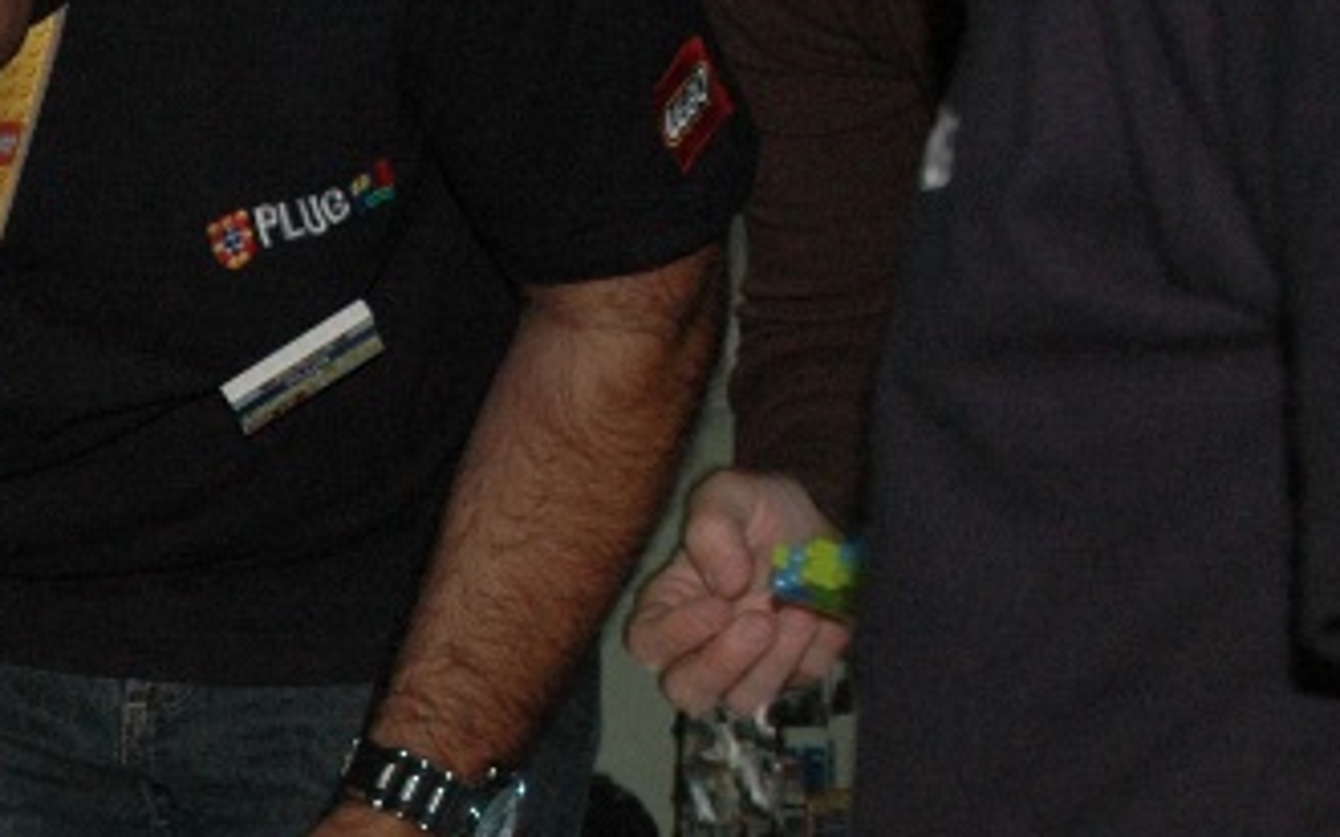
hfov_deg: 16.5
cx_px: -451
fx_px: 4329
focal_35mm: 119
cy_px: 1205
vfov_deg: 10.7
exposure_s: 1/30
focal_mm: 25
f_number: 5.6
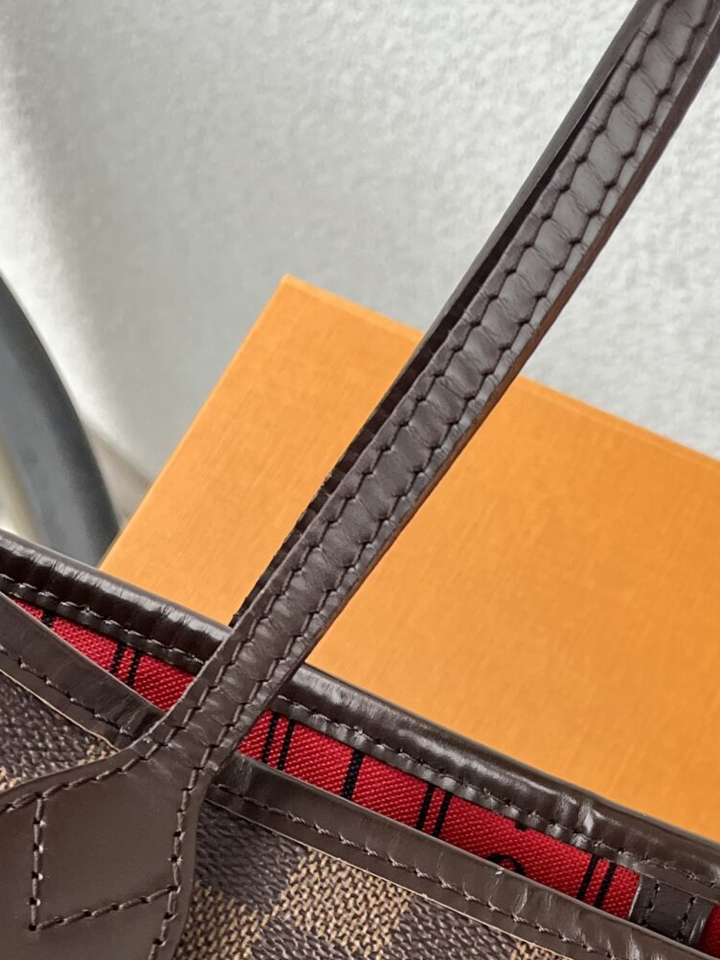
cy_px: 964
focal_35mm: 66
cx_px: 718
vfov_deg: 27.7
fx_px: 1830
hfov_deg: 21.5
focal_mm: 5.1
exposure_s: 1/121
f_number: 1.6
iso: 100
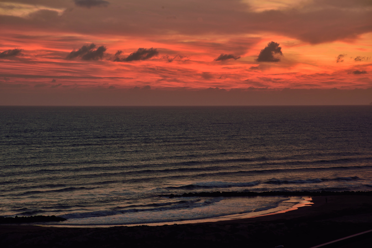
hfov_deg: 19.4
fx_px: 1085
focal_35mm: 105
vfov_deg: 13.1
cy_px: 124
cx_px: 186
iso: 200
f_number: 10
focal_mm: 105
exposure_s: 1/8
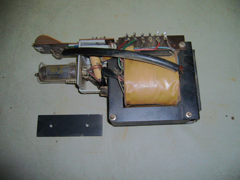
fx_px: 243
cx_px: 120
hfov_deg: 52.6
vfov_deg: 40.7
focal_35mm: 35
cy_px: 90
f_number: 2.8
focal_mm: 5.8
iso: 100
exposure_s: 1/30
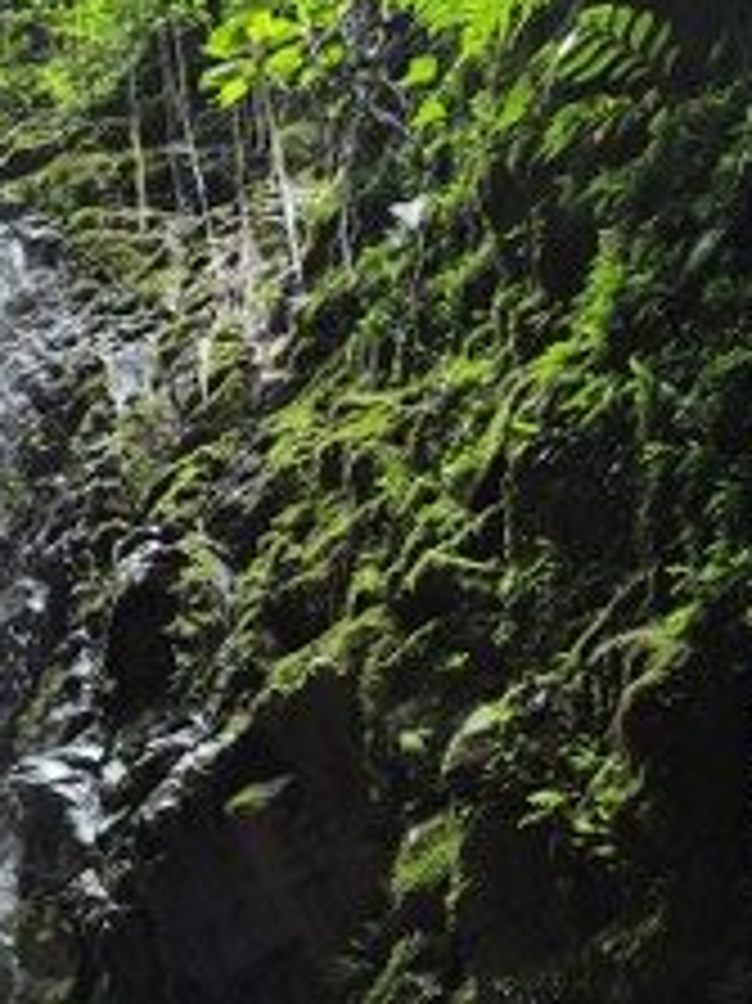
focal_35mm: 66
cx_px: -230
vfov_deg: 26.0
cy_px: 1225
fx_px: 1914
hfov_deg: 20.3
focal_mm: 5.4
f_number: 1.8
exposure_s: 1/120
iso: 640
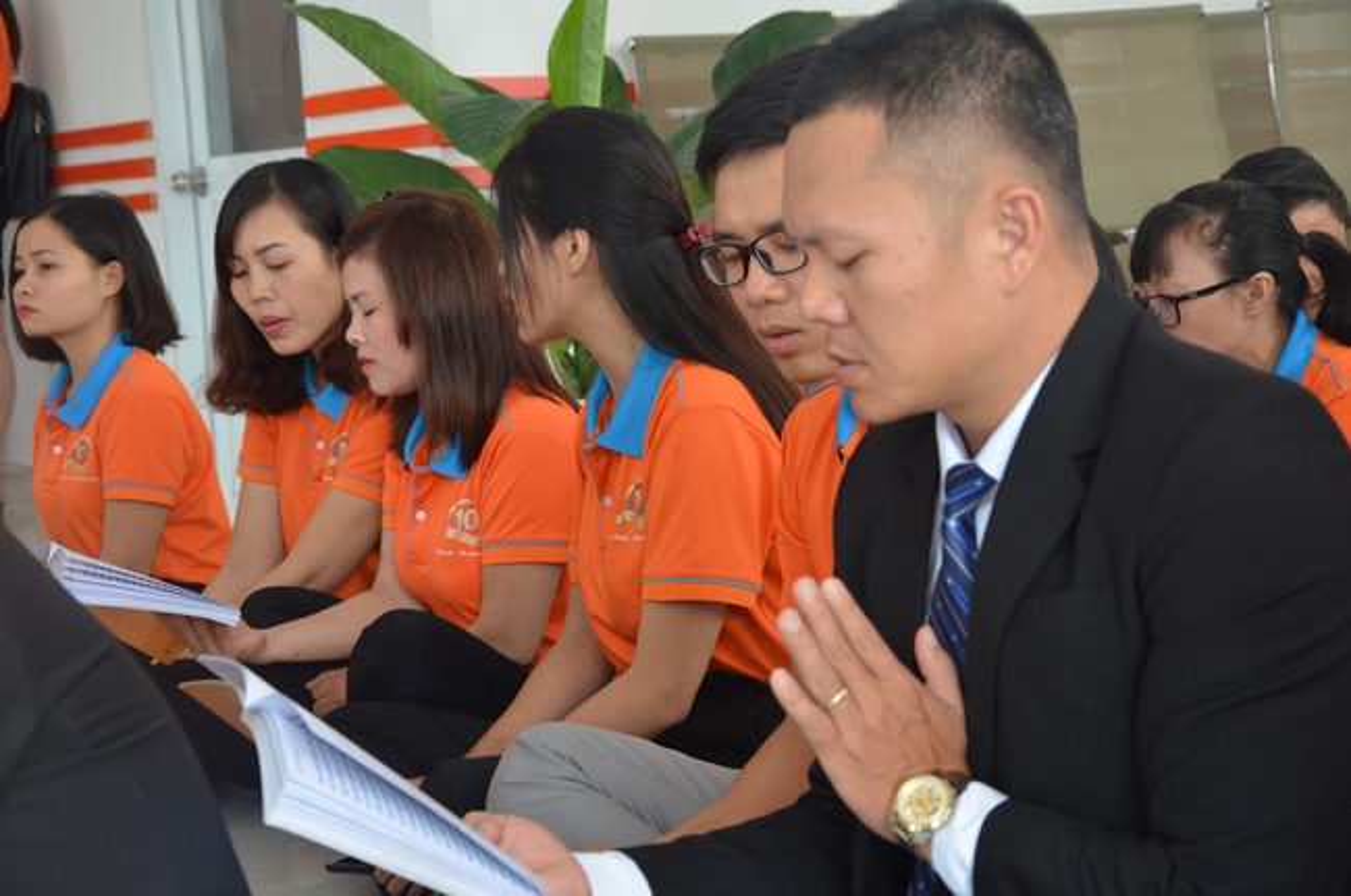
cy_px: 448
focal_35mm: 78
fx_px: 2922
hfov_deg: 26.0
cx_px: 676
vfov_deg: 17.4
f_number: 6.3
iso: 1000
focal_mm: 52
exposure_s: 1/160
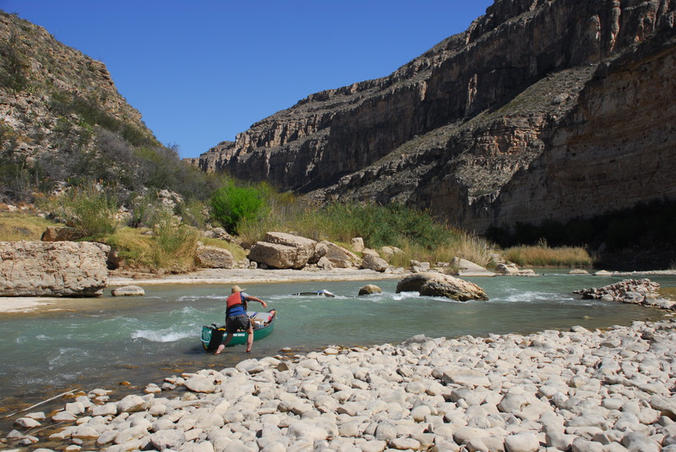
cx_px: 338
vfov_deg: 36.9
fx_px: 677
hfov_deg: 53.1
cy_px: 226
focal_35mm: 36
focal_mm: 24
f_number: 7.1
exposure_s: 1/180
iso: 160
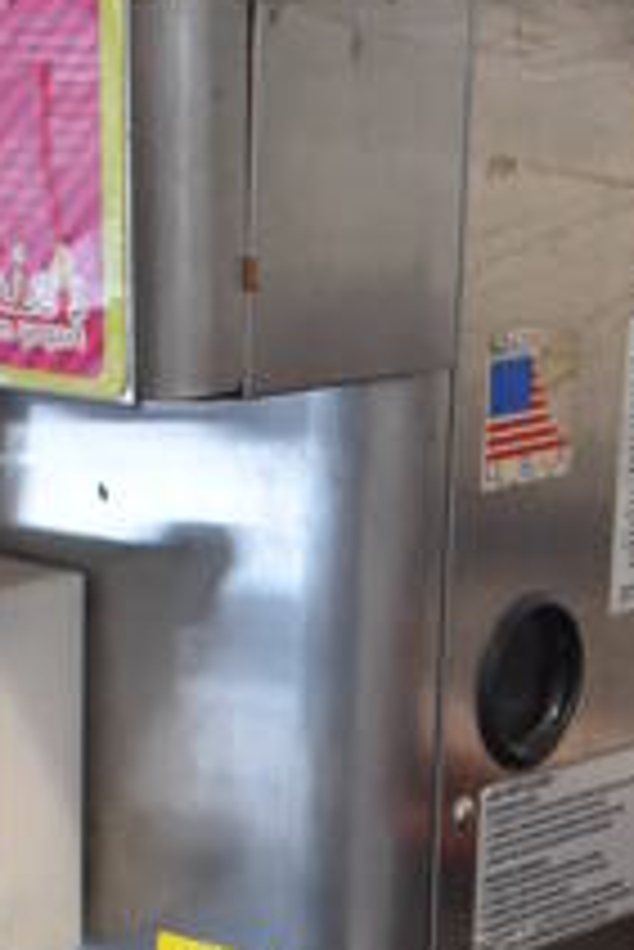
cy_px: 1308
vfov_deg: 14.3
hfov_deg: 10.1
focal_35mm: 136
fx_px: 3591
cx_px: 310
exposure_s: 1/125
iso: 1250
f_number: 3.8
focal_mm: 21
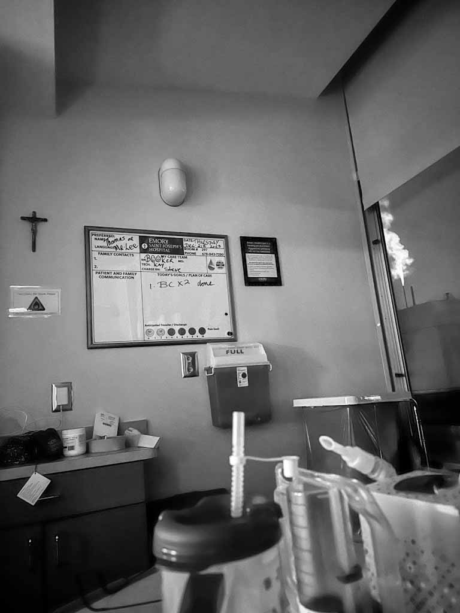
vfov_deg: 71.6
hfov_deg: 56.8
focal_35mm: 24
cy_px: 306
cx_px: 230
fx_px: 425
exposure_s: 1/9
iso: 3200
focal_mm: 6.86
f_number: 1.8
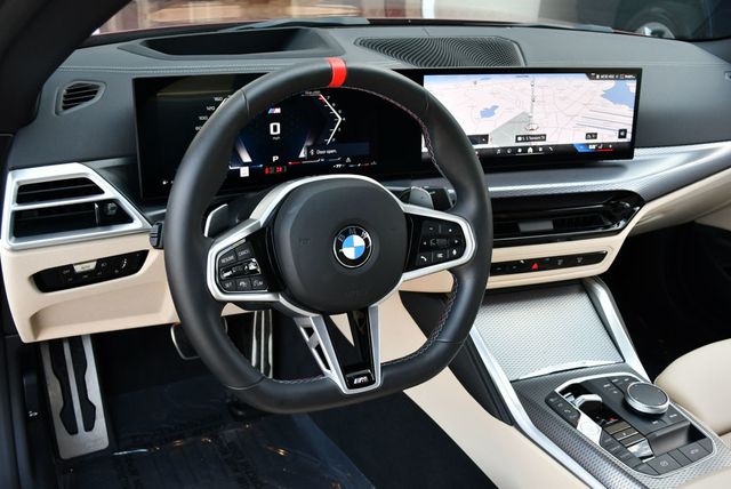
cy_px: 244
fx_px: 732
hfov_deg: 53.1
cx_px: 366
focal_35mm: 36
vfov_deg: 36.9
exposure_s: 1/250
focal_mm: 18
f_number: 3.5
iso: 450
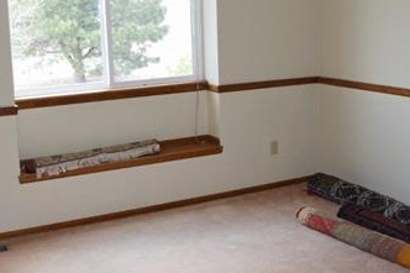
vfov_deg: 25.9
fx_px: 592
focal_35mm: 52
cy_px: 110
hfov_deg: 38.2
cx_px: 225
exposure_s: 1/125
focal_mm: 18
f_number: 5.6
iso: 720
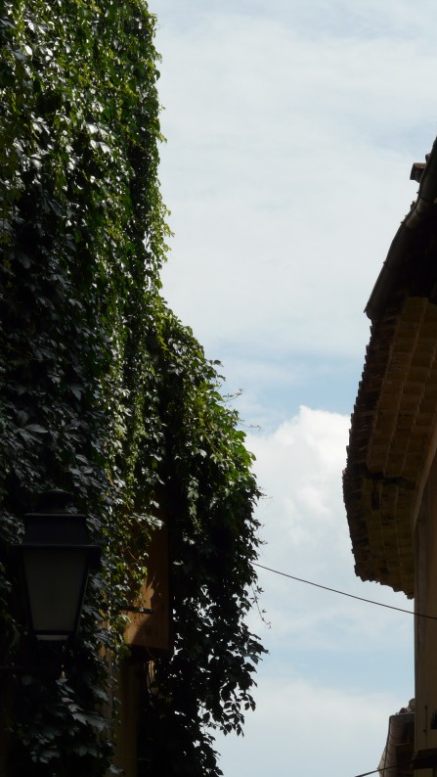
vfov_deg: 12.7
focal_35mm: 169
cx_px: 217
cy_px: 387
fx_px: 3479
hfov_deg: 7.2
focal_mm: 25.3
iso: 100
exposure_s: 1/500
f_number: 7.1
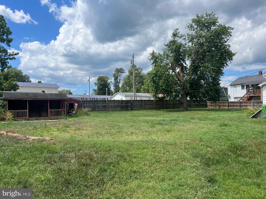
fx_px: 200
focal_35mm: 26
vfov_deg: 53.1
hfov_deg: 67.3
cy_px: 100
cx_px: 133
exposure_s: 1/4444
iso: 50
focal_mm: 5.7
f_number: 1.5
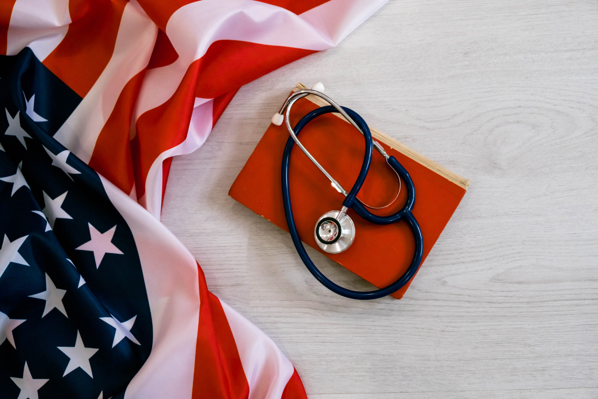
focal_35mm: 43
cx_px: 299
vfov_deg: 31.2
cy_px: 200
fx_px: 714
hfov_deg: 45.4
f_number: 4.5
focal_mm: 28.9
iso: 400
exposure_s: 1/180
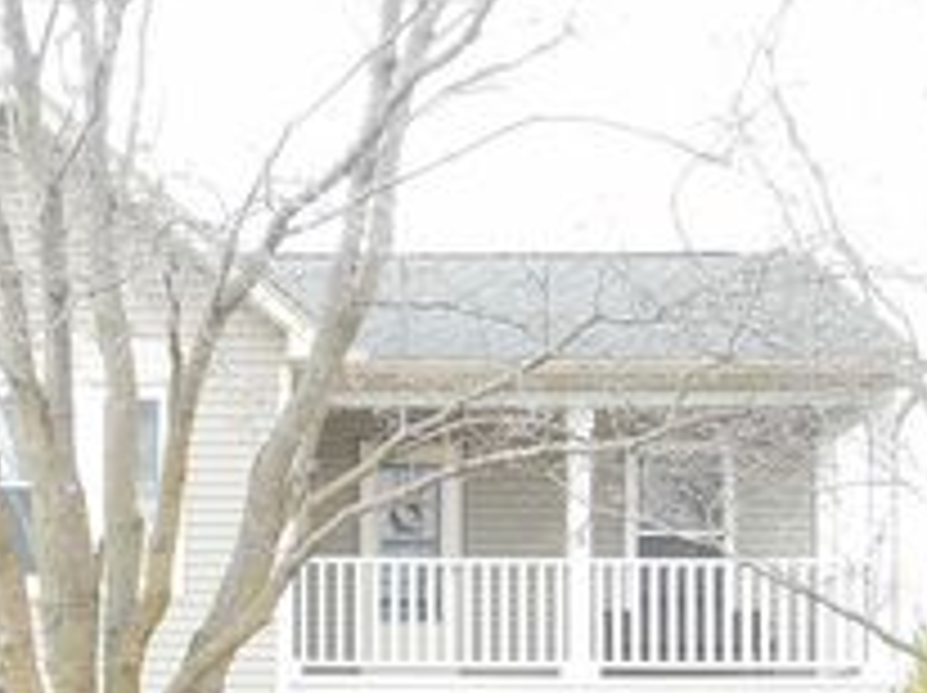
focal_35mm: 107
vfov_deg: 13.4
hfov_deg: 17.8
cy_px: 821
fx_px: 2862
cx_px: -81
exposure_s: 1/30
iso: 80
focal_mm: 7.9
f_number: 4.7
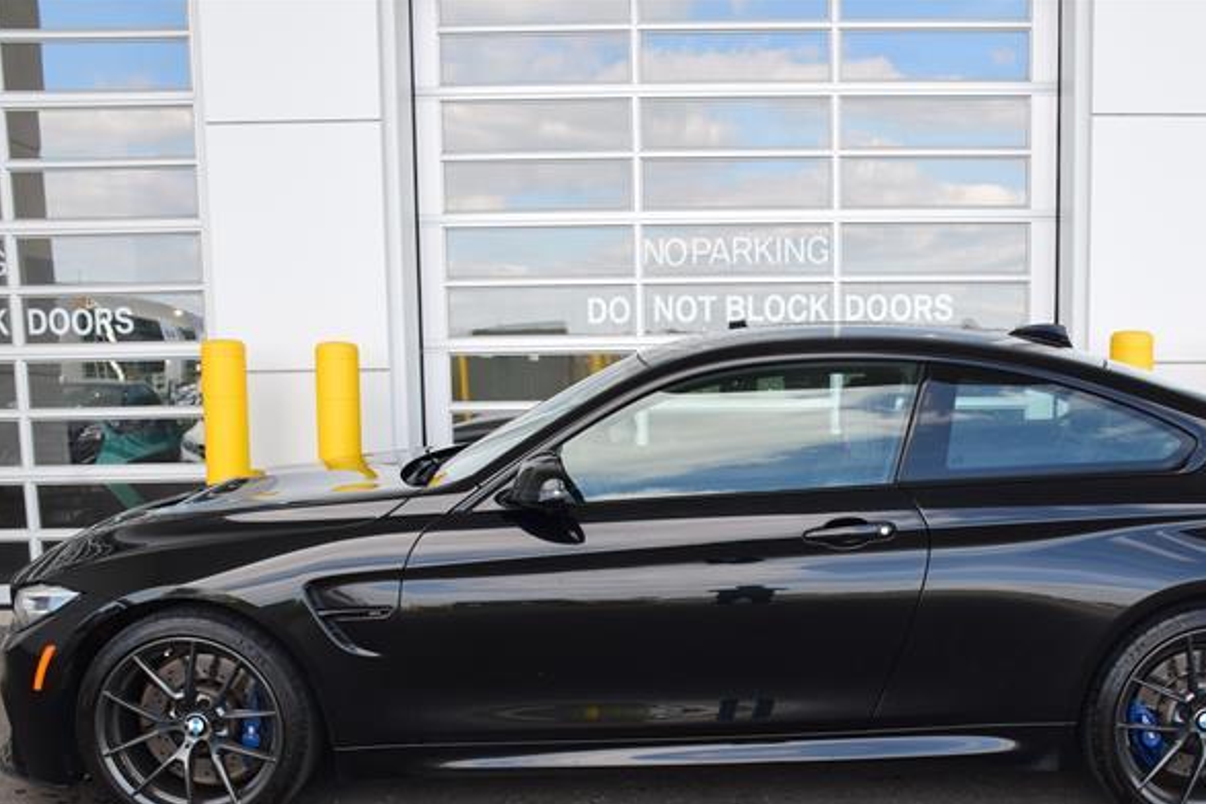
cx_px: 752
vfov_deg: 29.6
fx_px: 1507
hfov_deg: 43.3
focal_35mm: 45
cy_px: 546
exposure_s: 1/100
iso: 400
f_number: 9
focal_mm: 22
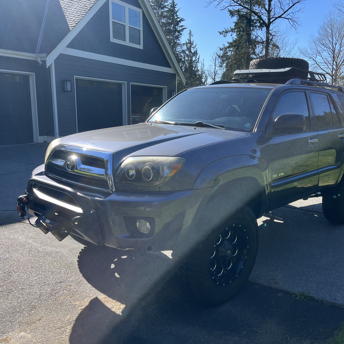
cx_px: 210
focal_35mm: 31
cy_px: 170
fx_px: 349
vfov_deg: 52.5
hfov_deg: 52.1
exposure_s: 1/1163
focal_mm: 5.1
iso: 50
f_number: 1.6
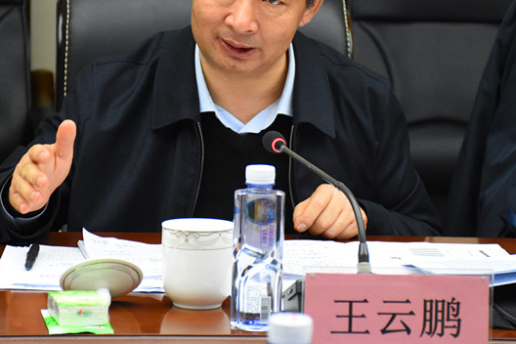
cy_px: 101
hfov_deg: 12.9
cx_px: 254
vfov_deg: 8.6
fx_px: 2279
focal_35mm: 159
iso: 3200
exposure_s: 1/125
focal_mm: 70
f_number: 5
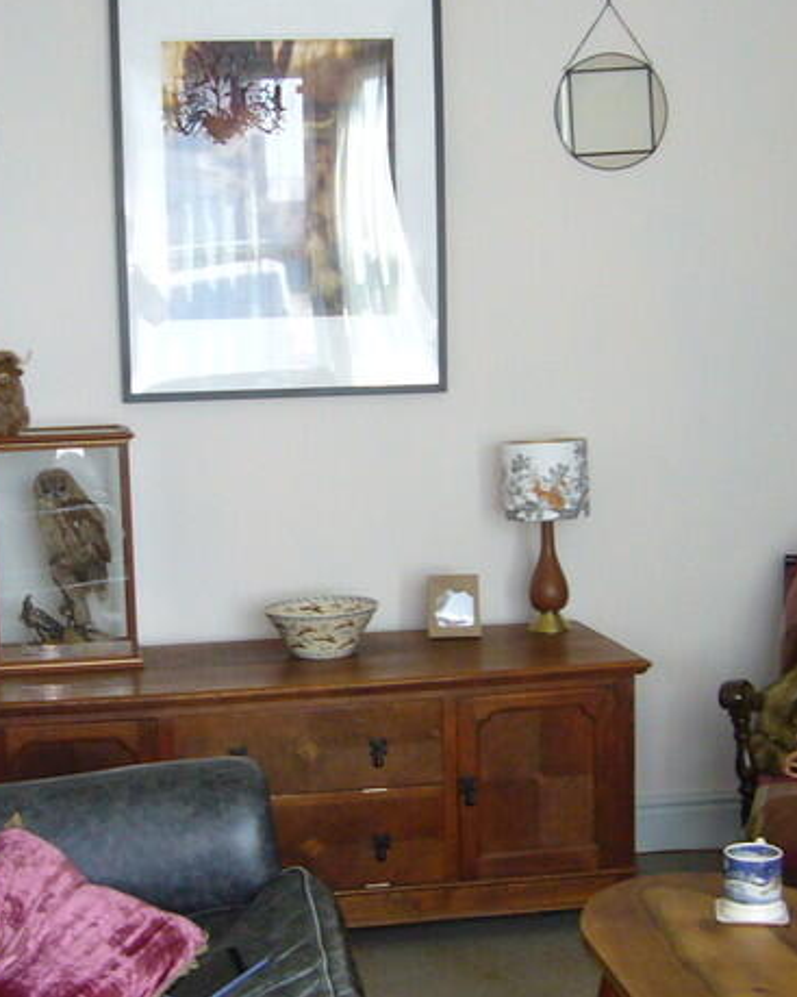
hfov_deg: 24.8
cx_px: 248
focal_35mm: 61
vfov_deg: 30.9
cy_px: 580
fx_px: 1799
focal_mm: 4.6
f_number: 2.8
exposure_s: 1/30
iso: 125
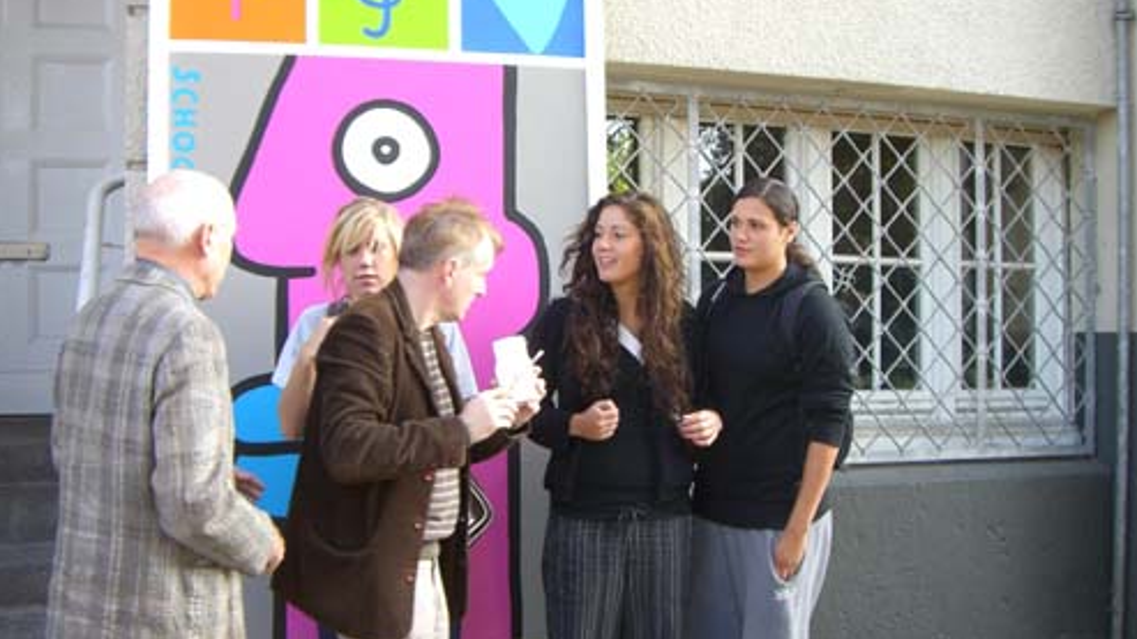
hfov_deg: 48.4
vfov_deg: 28.3
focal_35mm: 42
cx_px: 567
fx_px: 1266
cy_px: 343
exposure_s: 1/80
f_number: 2.7
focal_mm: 6.2
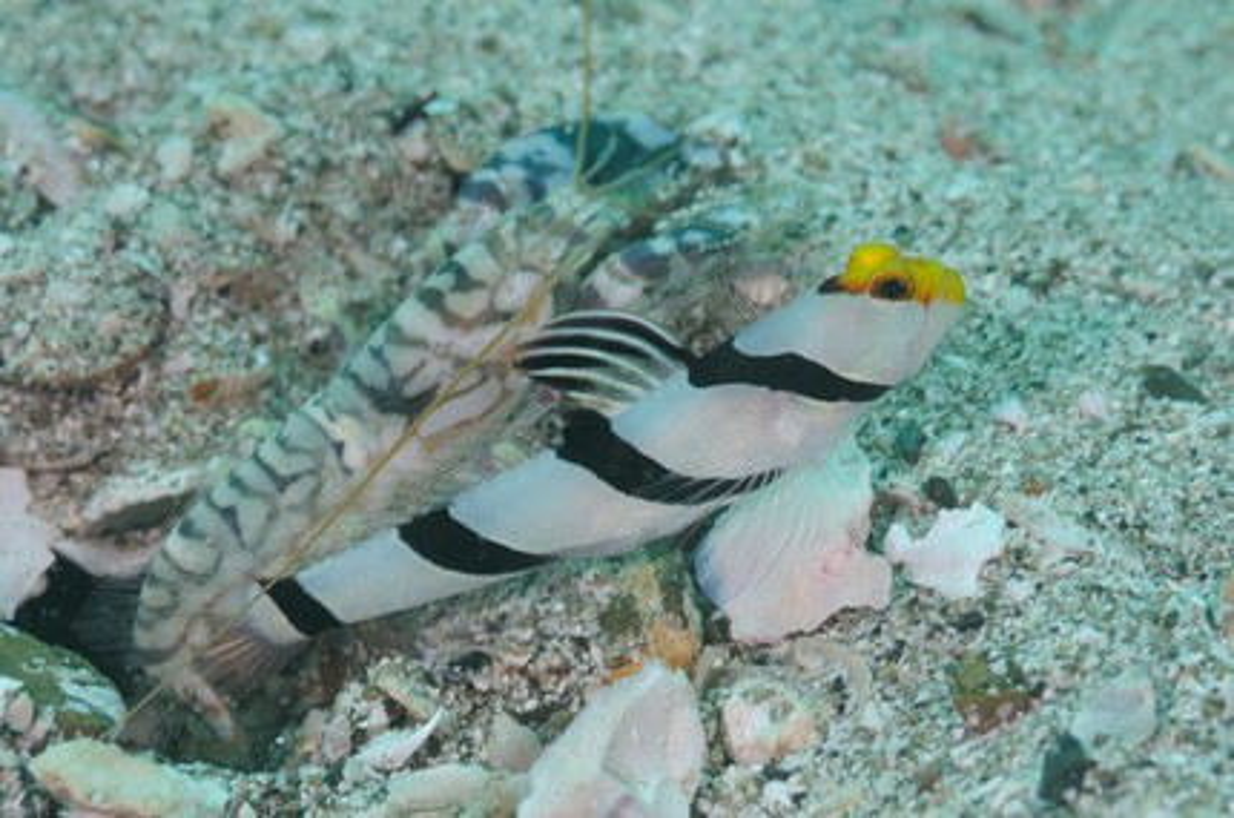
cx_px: 617
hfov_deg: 13.1
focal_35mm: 158
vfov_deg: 8.7
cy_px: 409
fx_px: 5389
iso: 200
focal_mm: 105
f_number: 11
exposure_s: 1/160
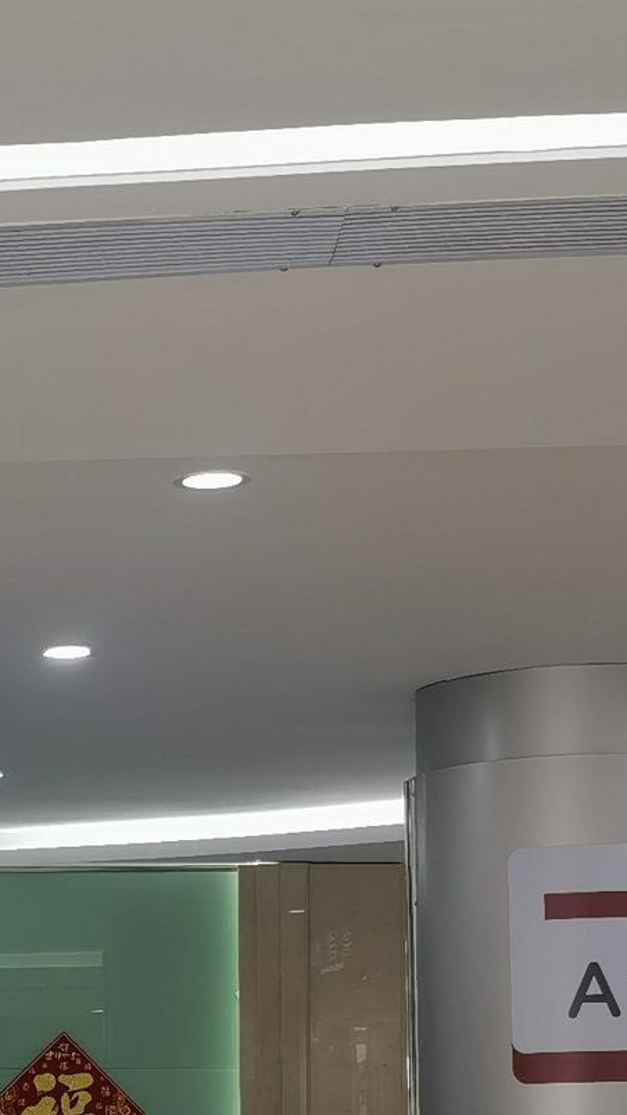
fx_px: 2954
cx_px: -351
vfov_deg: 20.7
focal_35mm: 100
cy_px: 1080
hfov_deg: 11.5
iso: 50
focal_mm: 6.67
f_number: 1.9
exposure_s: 1/143
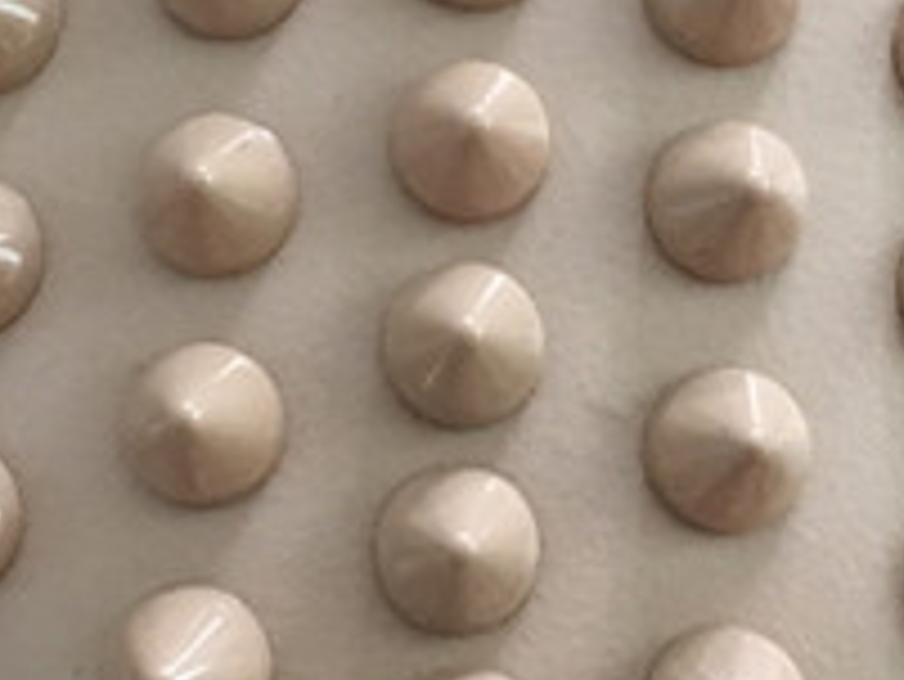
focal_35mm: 101
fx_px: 2639
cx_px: 418
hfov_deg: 19.4
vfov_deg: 14.5
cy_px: 52
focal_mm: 4.15
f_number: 2.2
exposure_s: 1/25
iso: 200
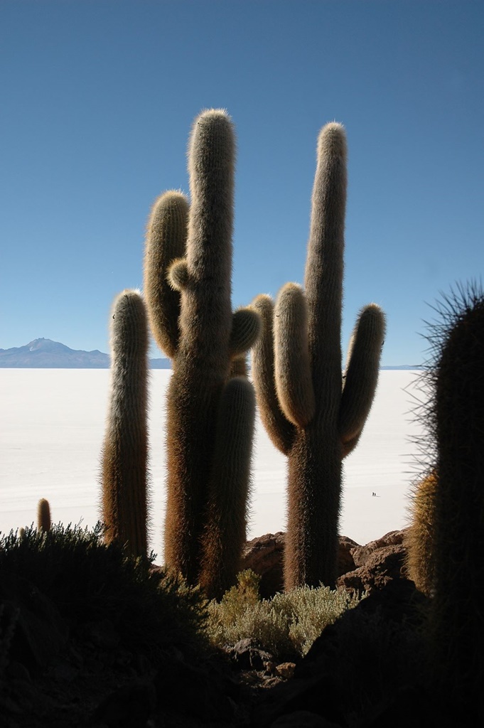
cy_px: 364
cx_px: 242
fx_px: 879
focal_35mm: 44
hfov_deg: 30.8
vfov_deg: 45.0
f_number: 5.6
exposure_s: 1/1500
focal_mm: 29
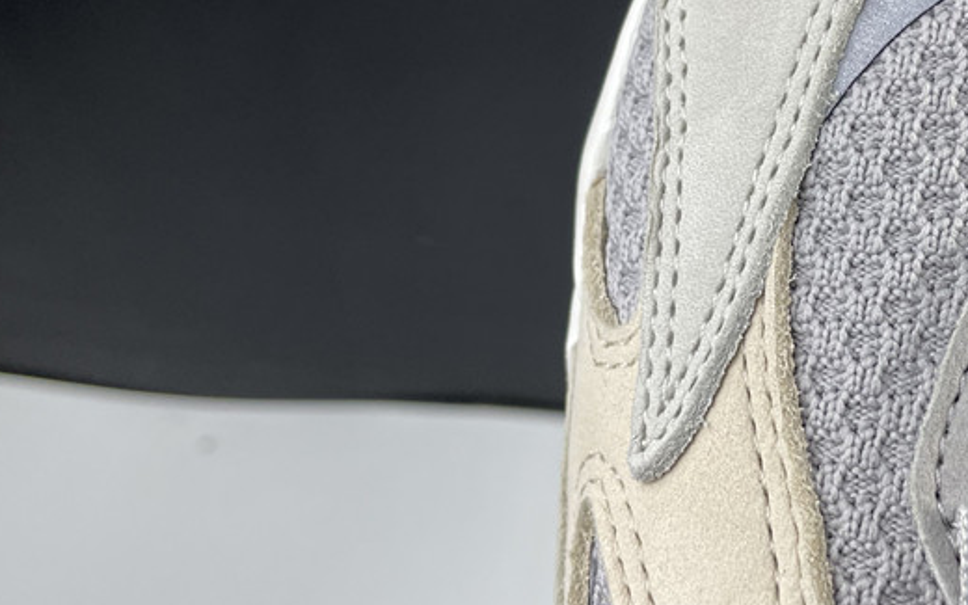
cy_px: 177
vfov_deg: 24.2
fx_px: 1398
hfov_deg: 36.8
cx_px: 784
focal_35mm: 53
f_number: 1.6
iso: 50
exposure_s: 1/100
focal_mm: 4.2
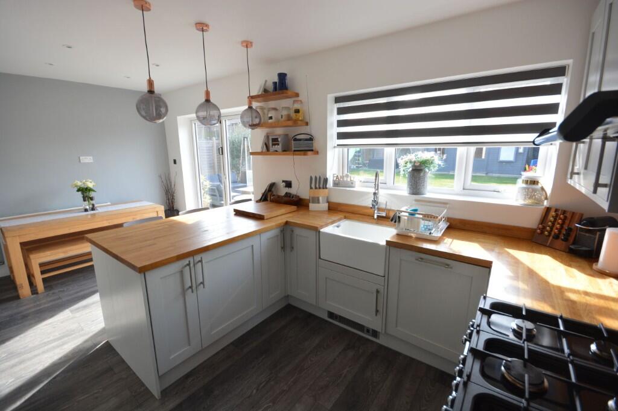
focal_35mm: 15
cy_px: 206
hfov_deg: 100.4
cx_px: 309
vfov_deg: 77.3
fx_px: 257
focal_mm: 10
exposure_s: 1/50
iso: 400
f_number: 8
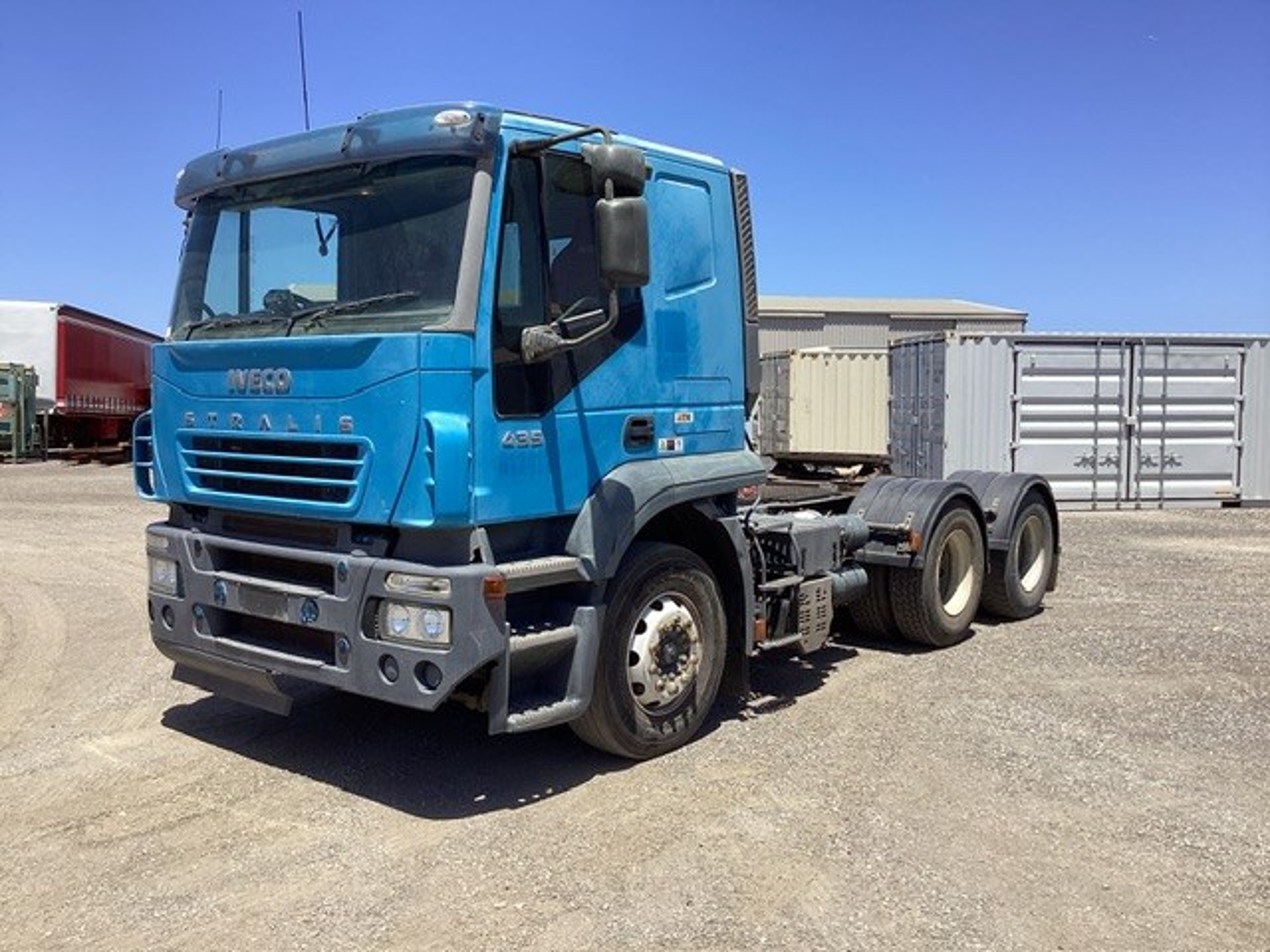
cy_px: 476
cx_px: 635
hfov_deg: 58.4
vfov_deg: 45.4
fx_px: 1137
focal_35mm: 31
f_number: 2.4
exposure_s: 1/1253
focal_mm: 3.3
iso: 25
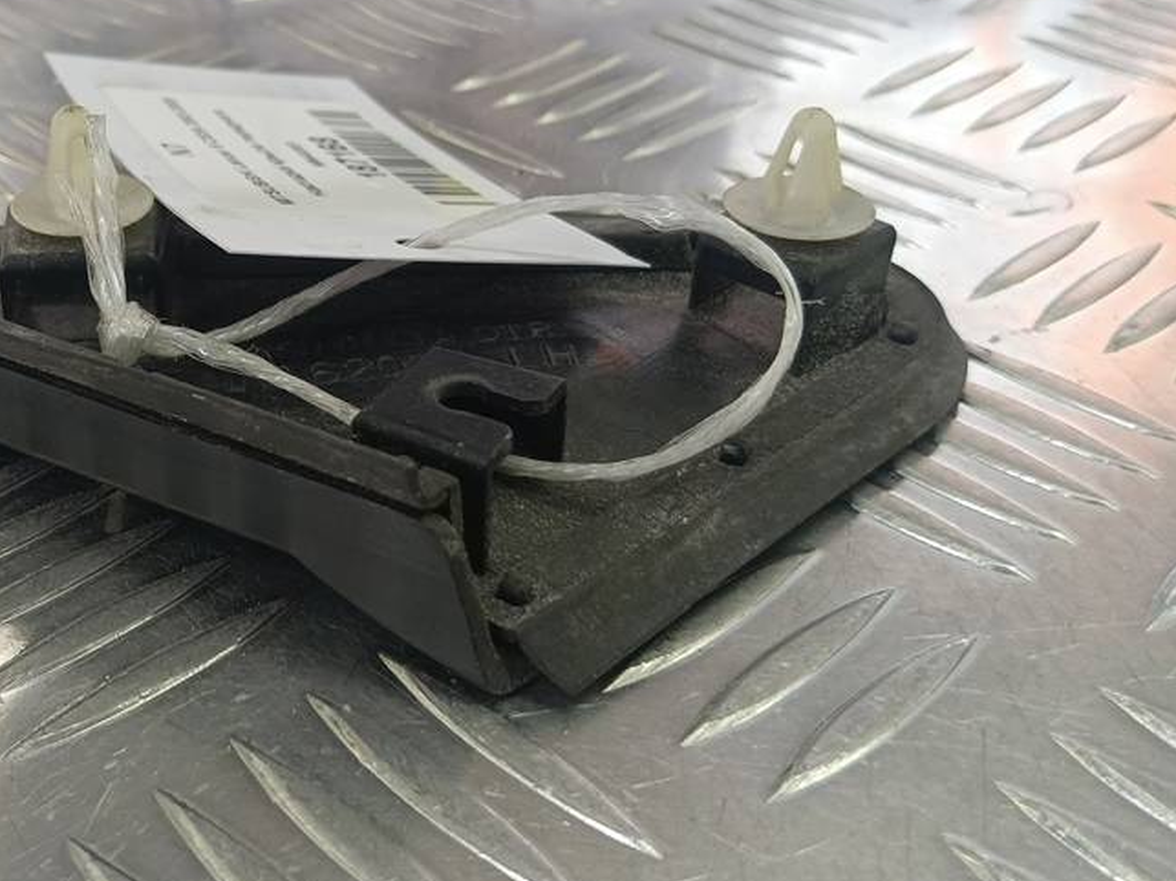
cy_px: 382
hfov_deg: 42.3
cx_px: 274
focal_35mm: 43
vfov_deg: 33.5
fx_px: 1461
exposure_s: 1/50
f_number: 1.6
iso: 82
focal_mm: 4.11
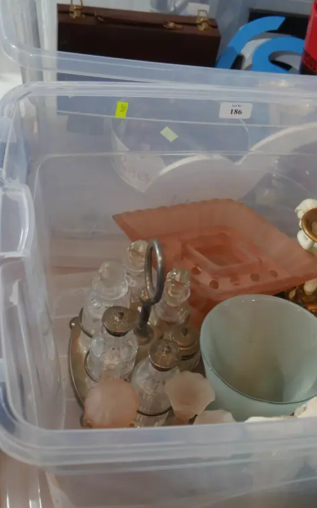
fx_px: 594
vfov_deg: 46.2
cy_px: 255
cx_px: 247
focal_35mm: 43
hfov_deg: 29.3
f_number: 3.6
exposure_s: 1/60
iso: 640
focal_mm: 15
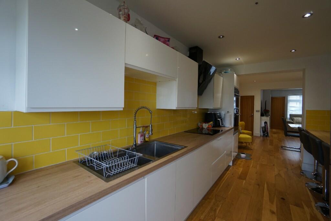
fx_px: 138
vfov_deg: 77.3
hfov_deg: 100.4
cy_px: 110
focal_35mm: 15
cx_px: 166
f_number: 4
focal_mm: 10
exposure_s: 1/60
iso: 500
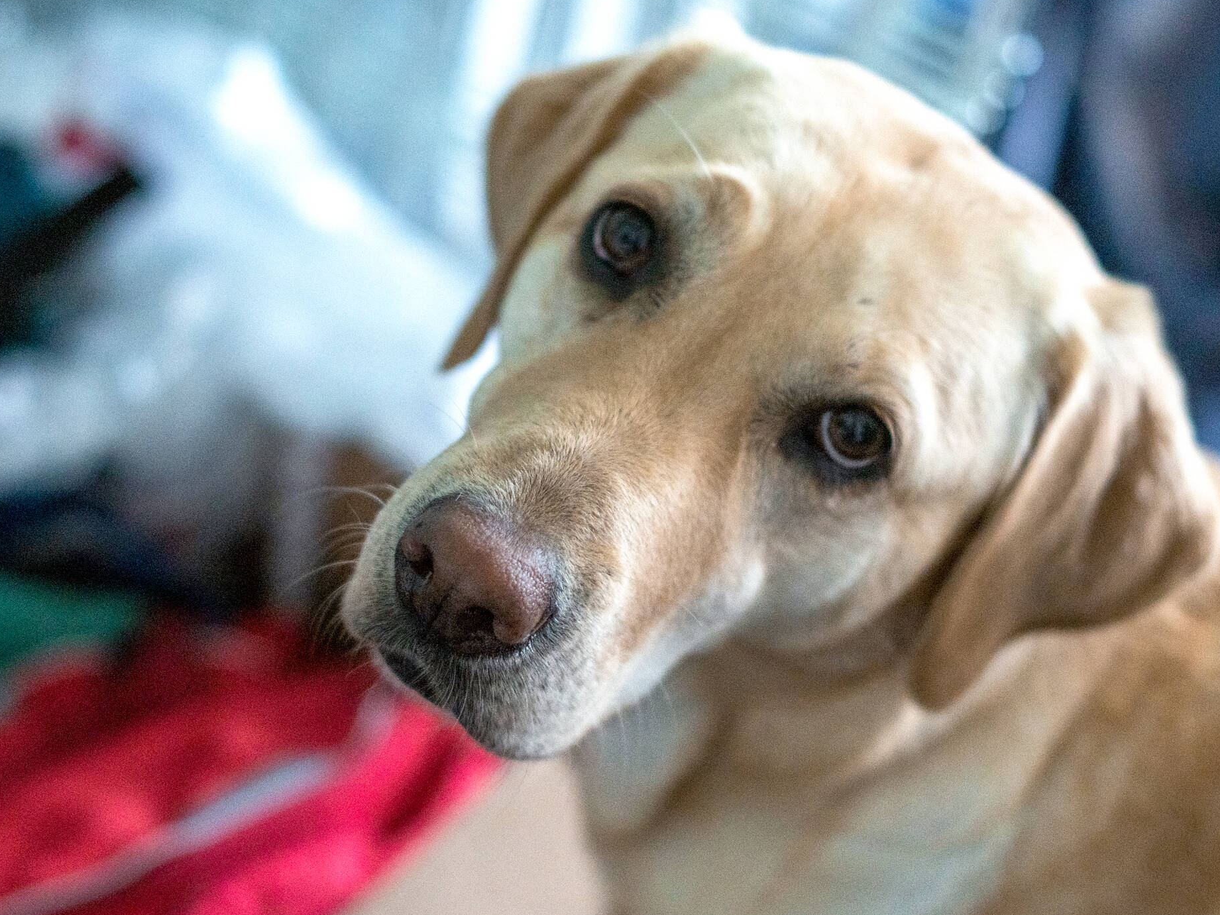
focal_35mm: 82
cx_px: 602
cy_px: 454
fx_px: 2890
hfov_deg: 23.8
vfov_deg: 18.0
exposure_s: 1/500
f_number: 2.2
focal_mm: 50
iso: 640
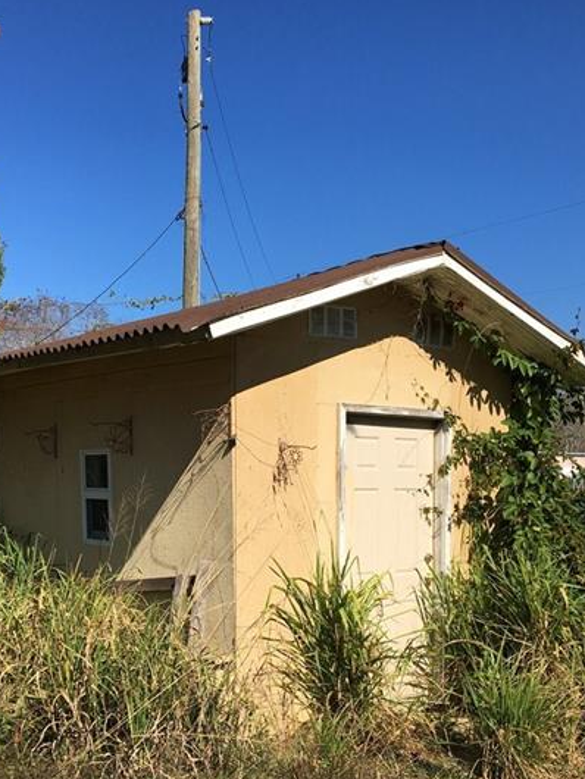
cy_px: 485
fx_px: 946
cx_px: 216
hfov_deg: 34.2
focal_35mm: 42
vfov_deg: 44.4
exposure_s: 1/2137
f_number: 2.2
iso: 25
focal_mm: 4.15
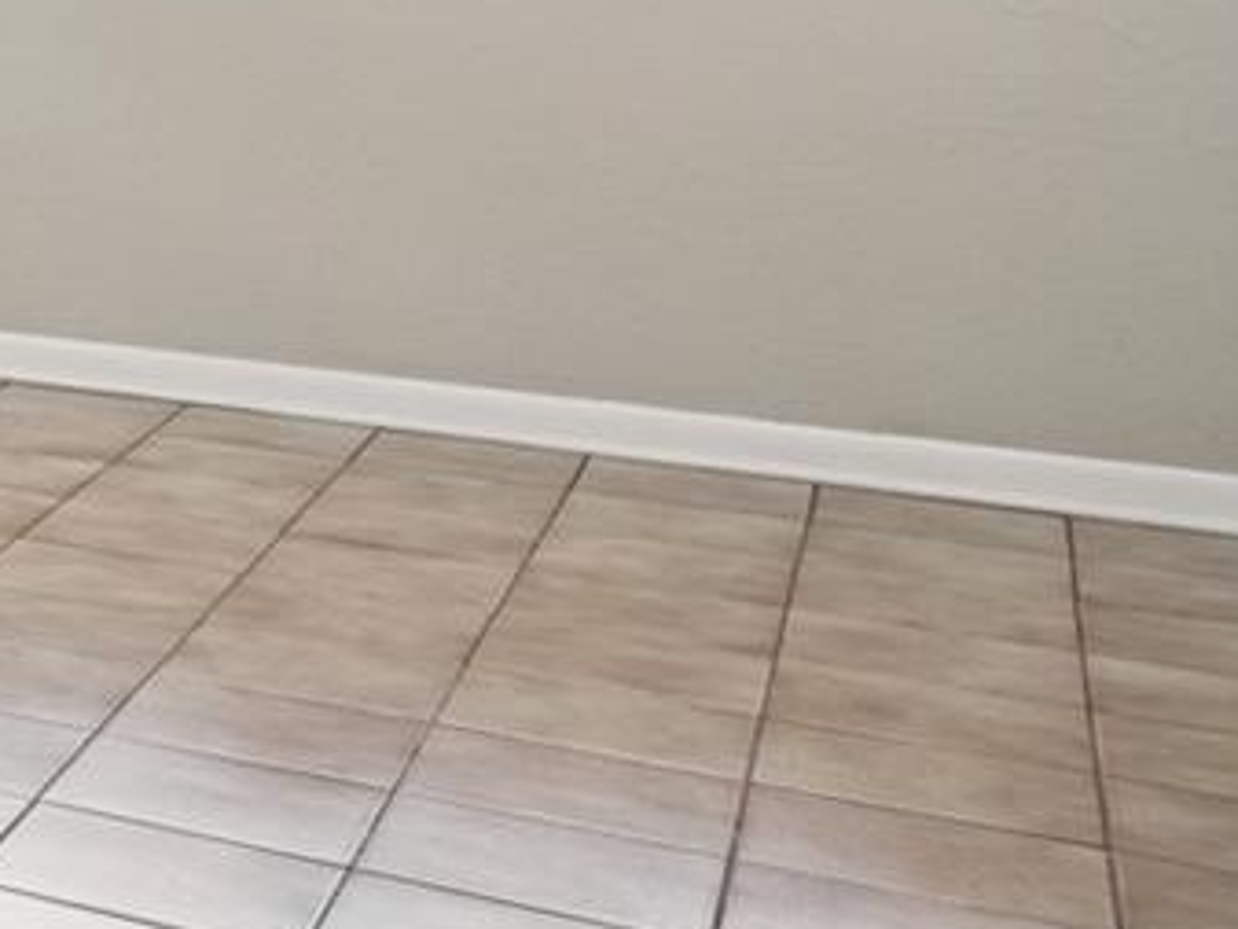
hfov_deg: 16.6
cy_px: -257
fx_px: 2612
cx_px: -1484
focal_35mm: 73
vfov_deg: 18.8
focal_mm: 16
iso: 800
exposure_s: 1/50
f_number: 8
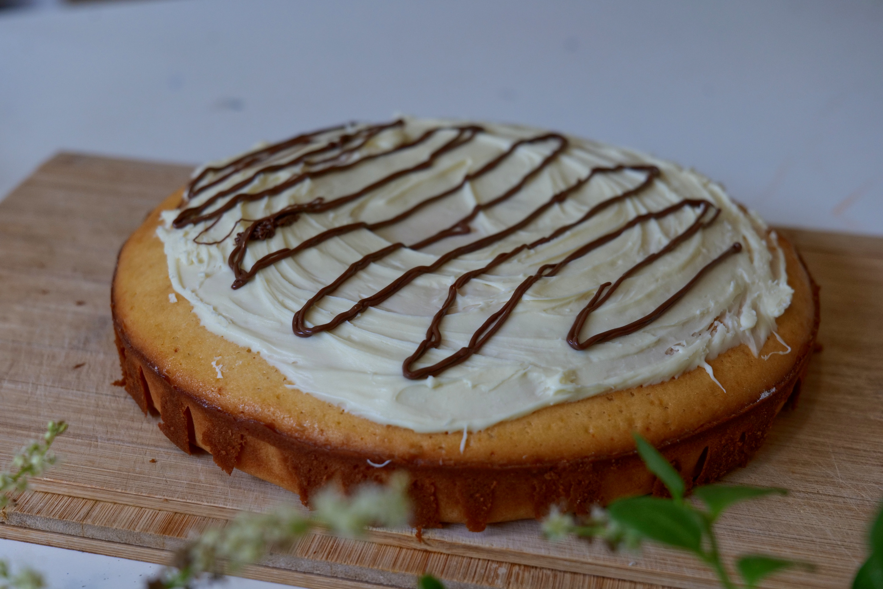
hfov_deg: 33.4
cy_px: 294
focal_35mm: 60
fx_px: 1472
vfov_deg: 22.6
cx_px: 442
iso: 1600
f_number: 7.1
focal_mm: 60
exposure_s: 1/100
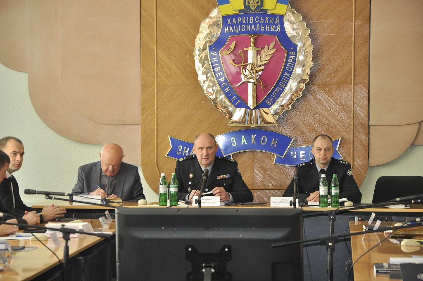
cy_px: 140
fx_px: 1848
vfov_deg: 8.7
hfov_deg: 13.1
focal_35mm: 158
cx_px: 212
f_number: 5.6
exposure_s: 1/200
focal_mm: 105
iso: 1250
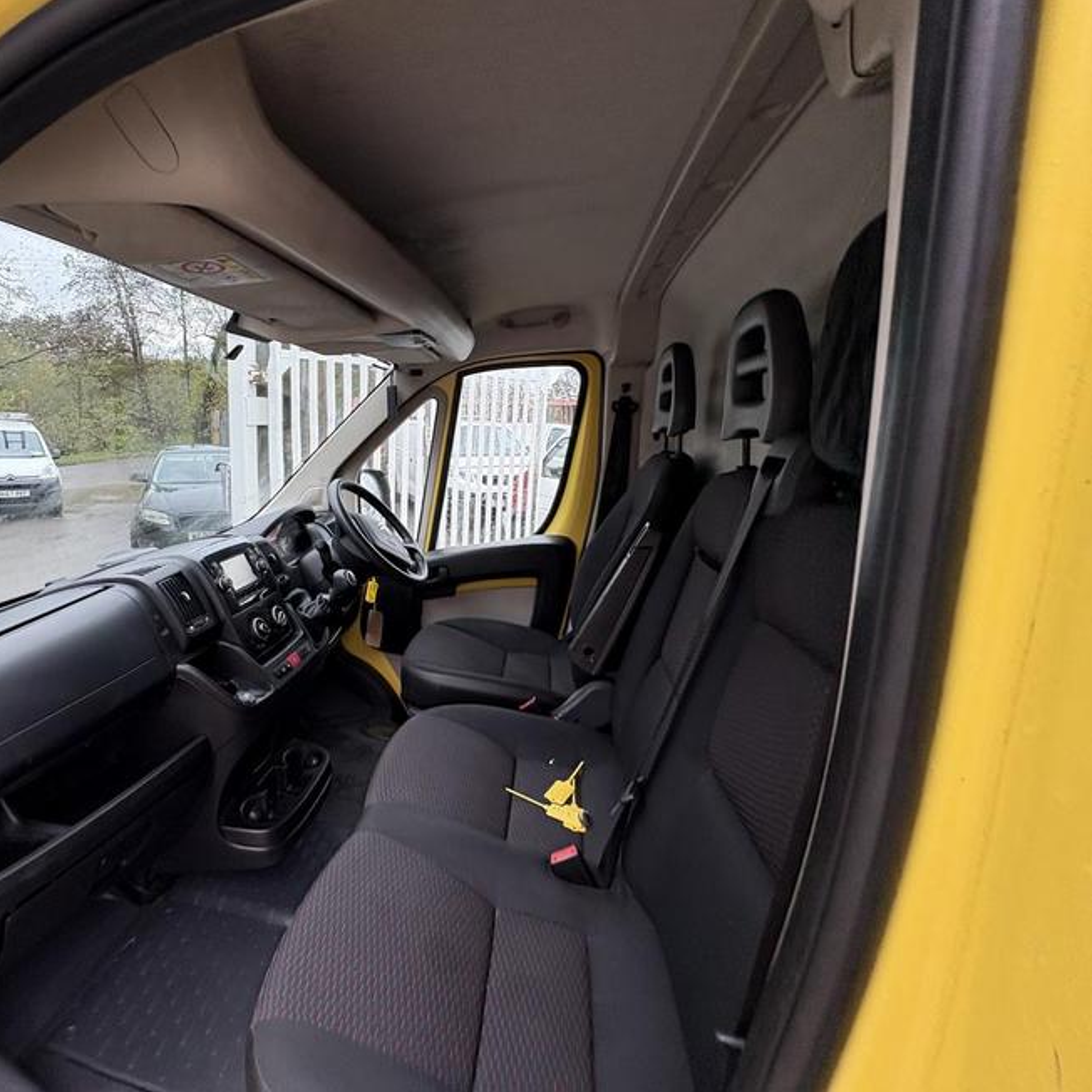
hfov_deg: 82.0
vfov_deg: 84.0
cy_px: 533
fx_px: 607
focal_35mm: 17
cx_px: 394
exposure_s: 1/99
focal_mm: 2.22
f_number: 2.2
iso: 80
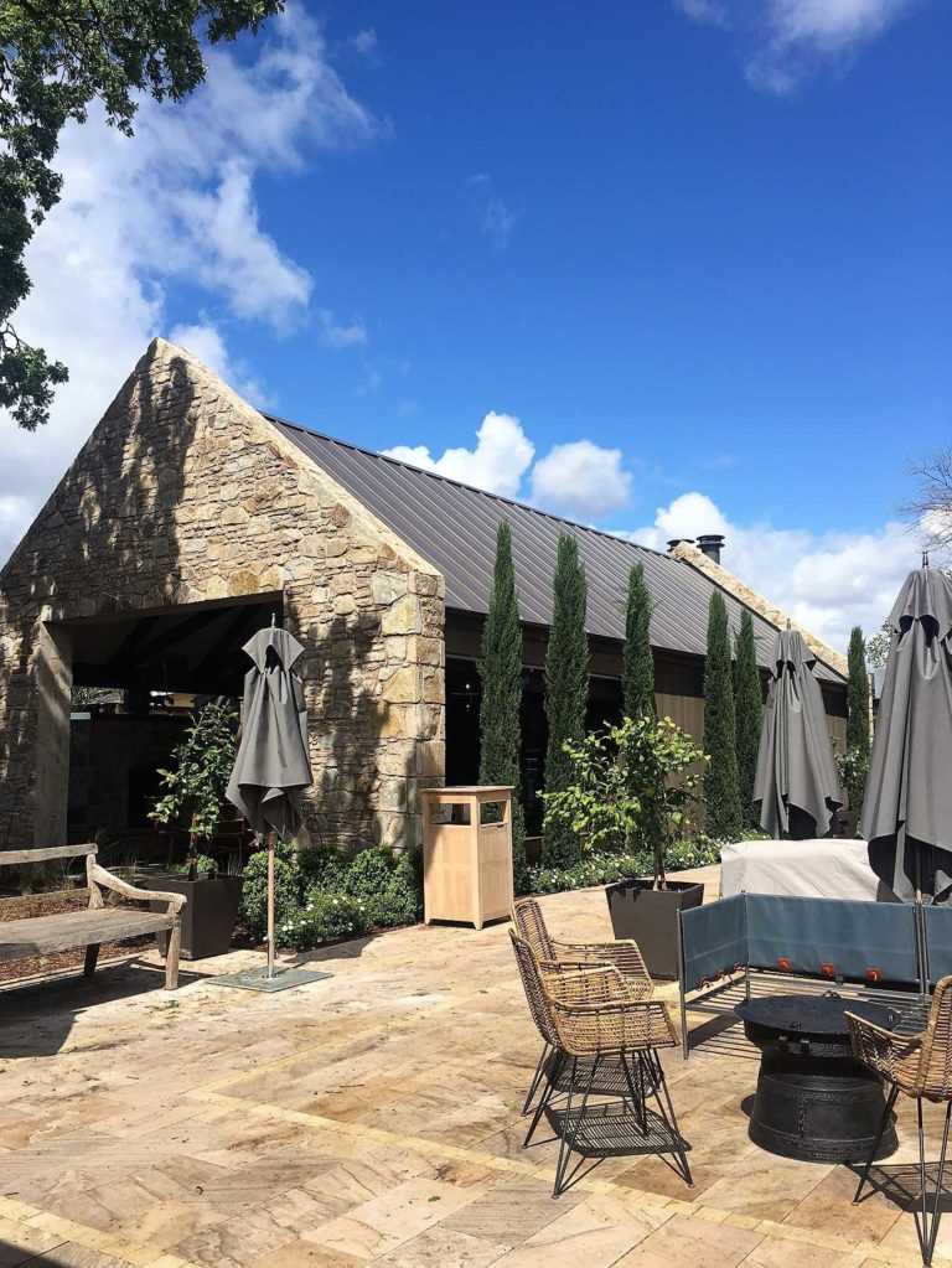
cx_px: 476
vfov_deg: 61.6
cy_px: 634
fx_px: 1063
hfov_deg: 48.3
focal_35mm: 29
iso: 25
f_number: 2.2
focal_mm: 4.15
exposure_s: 1/1672
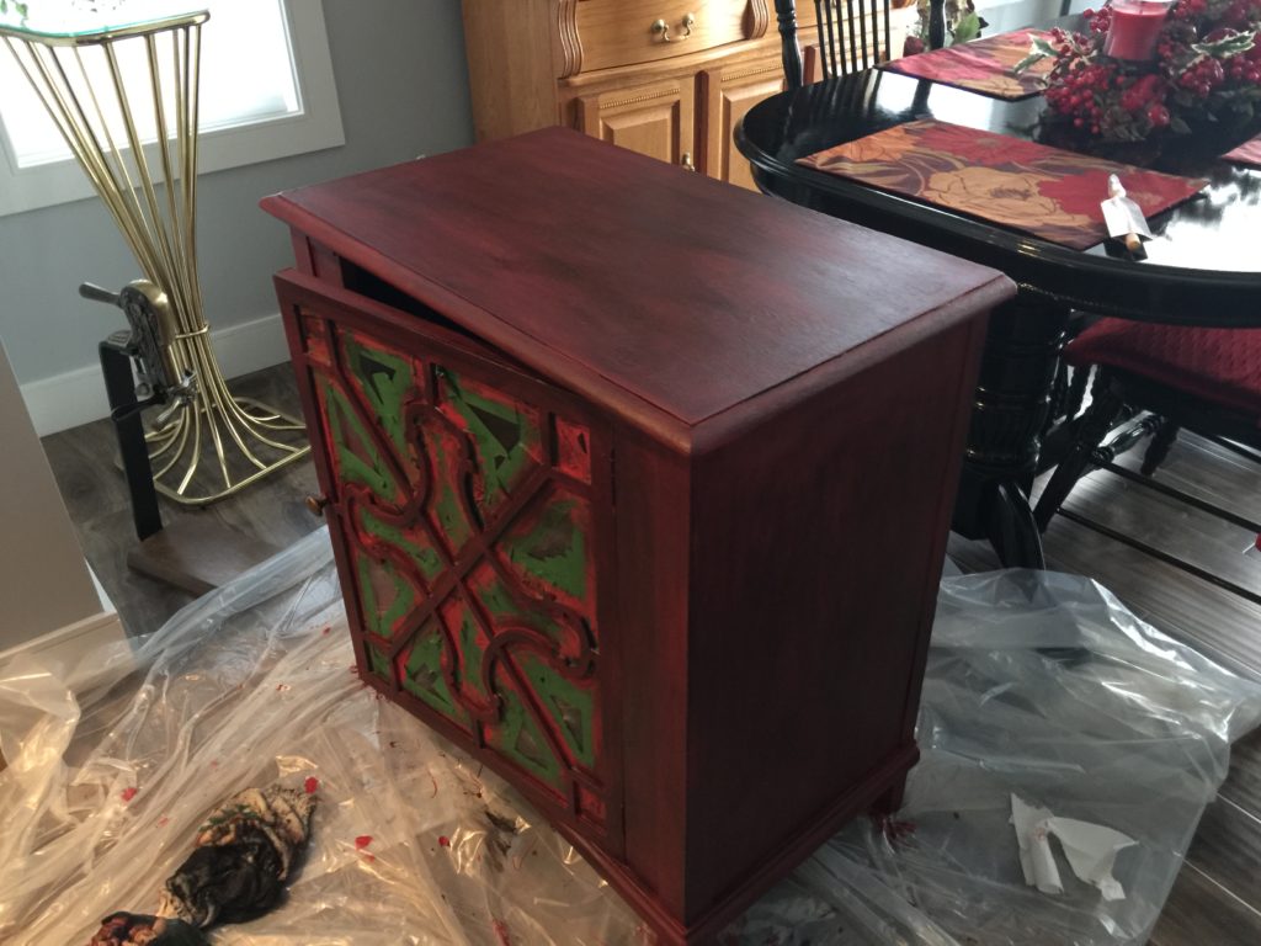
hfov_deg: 61.7
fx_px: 1056
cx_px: 630
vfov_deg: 48.2
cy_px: 473
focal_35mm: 29
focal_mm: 4.15
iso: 100
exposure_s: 1/4
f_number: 2.2
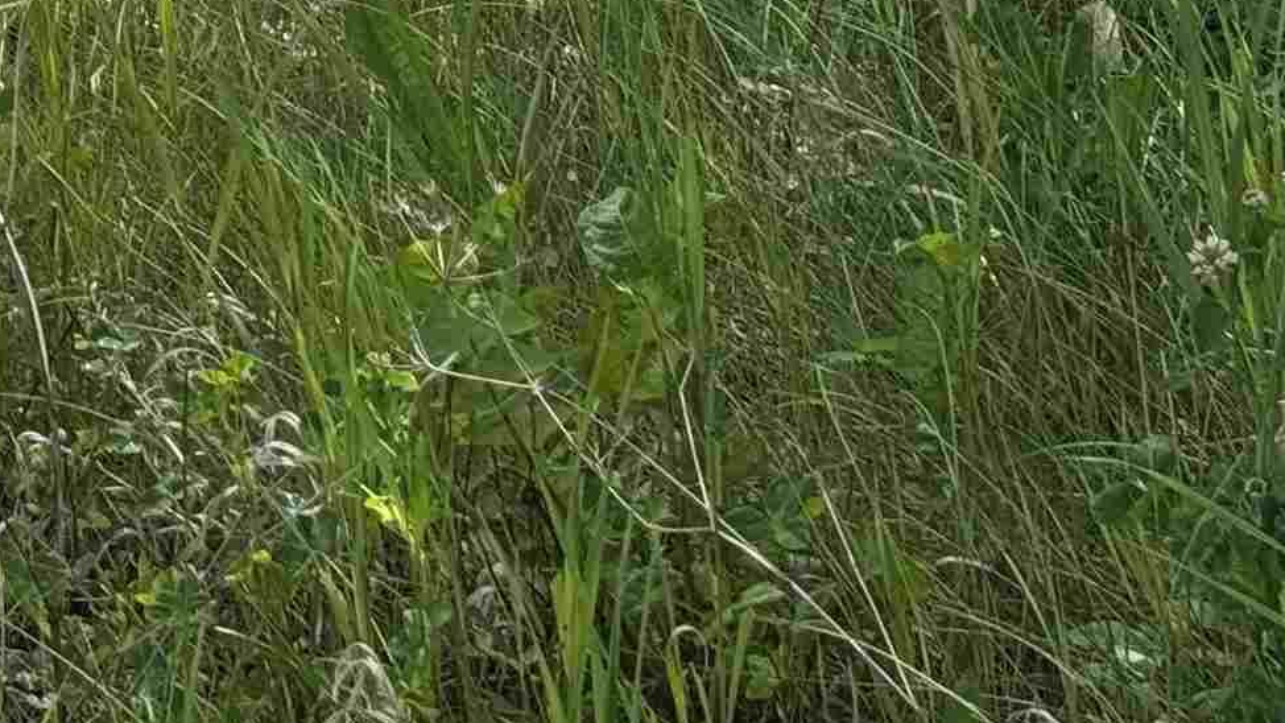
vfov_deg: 7.1
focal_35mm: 165
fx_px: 5622
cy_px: -790
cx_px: -646
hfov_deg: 12.4
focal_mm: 6.76
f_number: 1.78
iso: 64
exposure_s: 1/2415
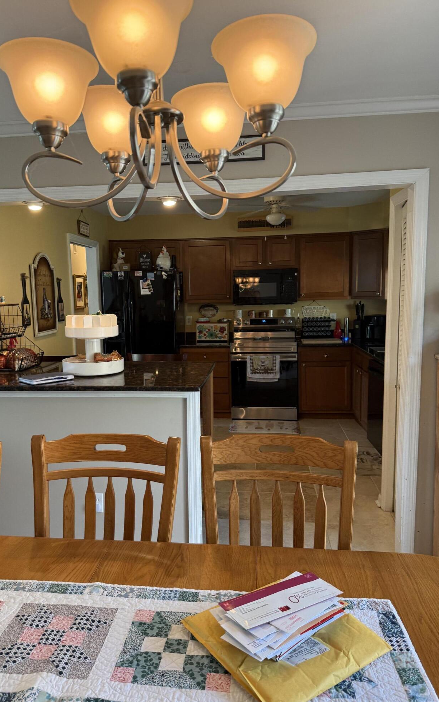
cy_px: 353
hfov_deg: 47.6
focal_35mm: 26
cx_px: 205
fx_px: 498
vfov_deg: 70.4
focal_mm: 6.76
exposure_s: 1/60
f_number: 1.78
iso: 160
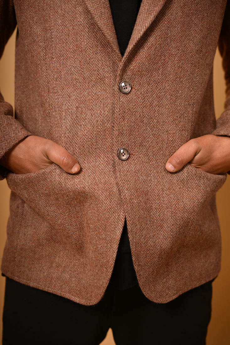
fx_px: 479
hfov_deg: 27.0
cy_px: 172
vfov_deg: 39.6
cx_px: 115
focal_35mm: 50
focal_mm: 50
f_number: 2.2
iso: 160
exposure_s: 1/1000
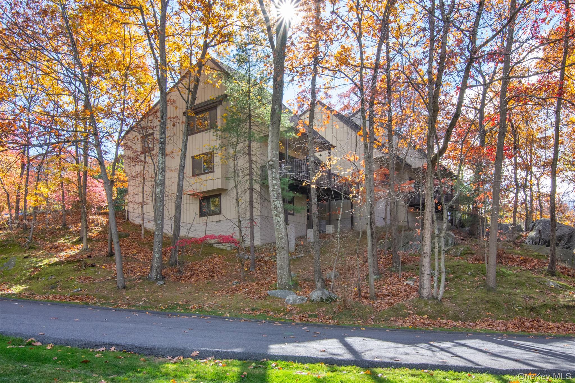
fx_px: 431
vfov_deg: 47.9
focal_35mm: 27
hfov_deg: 67.4
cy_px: 192
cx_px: 288
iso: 800
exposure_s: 1/200
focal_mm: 18
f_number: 11
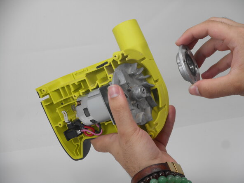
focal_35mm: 102
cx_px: 122
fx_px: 719
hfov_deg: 19.3
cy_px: 92
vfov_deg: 14.5
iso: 160
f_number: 5.8
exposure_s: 1/60
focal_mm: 18.2
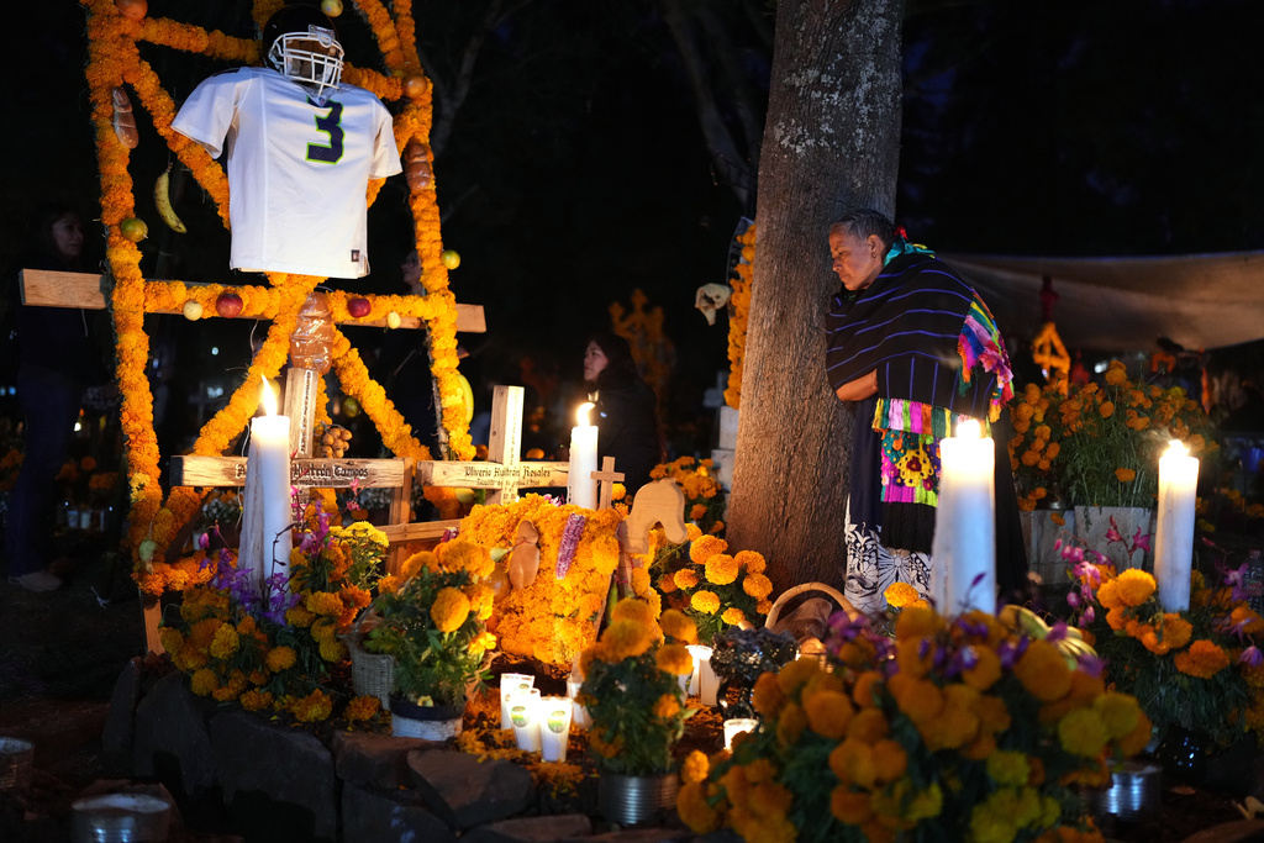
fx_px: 1229
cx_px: 632
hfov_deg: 54.4
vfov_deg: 37.9
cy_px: 422
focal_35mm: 35
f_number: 1.6
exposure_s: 1/30
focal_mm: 35
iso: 4000
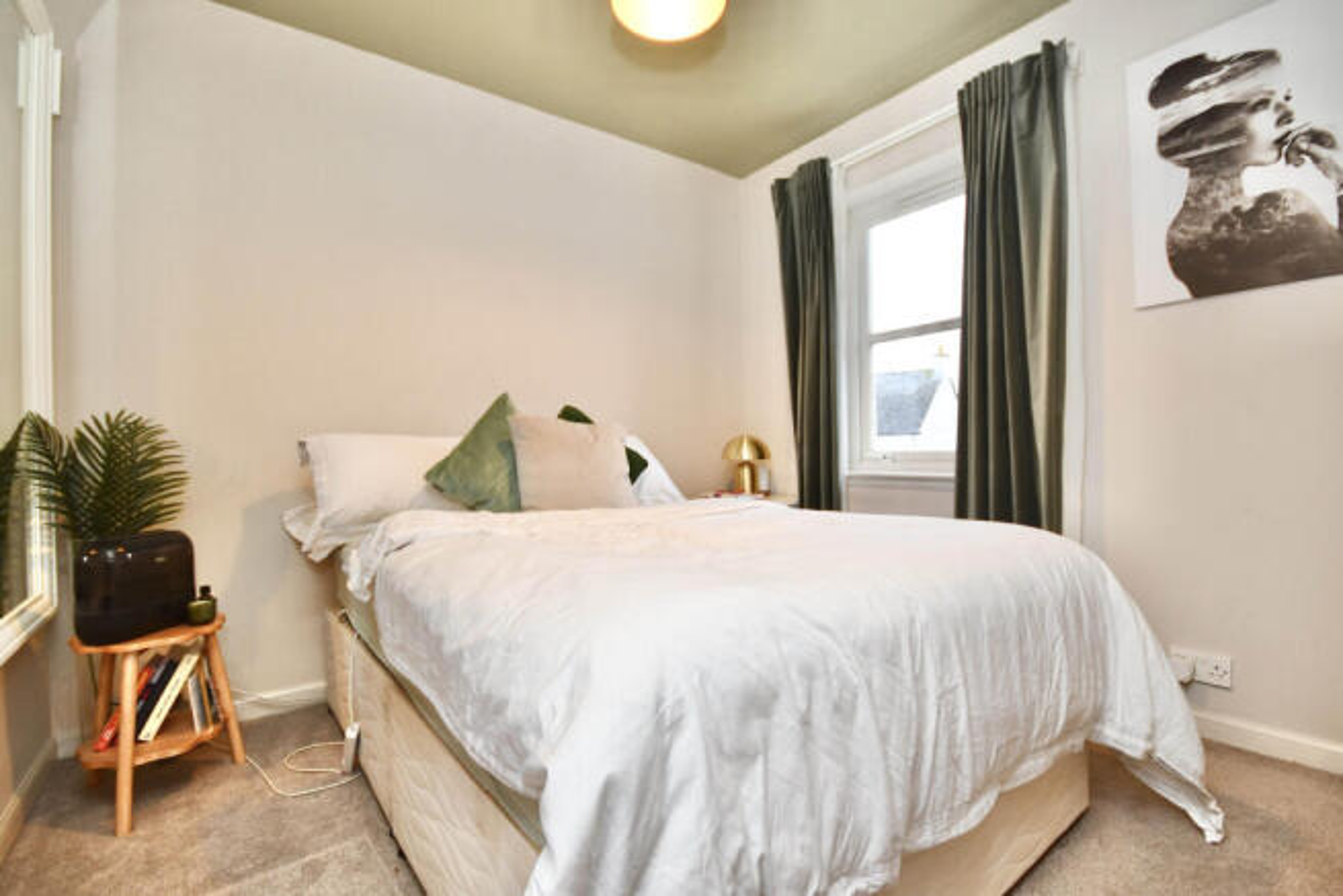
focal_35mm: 15
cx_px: 672
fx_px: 560
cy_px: 448
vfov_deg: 77.4
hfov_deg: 100.4
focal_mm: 10
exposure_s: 1/60
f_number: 4
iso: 560
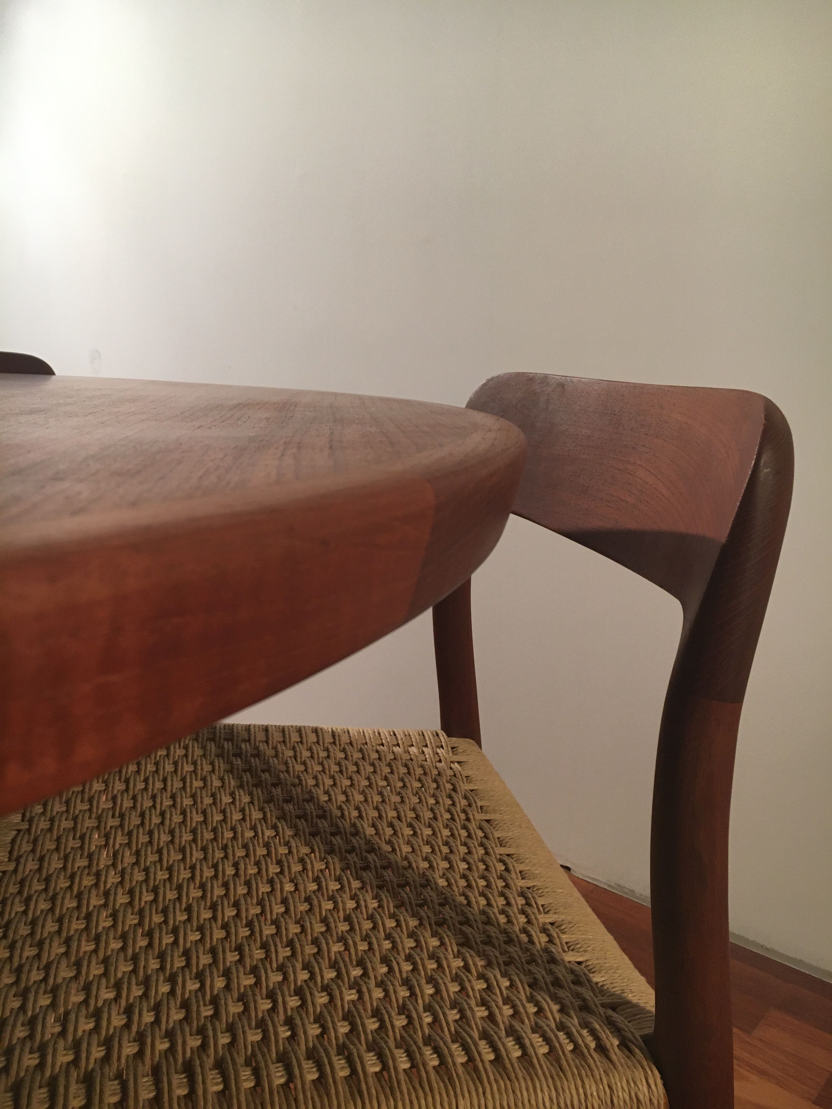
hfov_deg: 48.2
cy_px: 554
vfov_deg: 61.7
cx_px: 416
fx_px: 929
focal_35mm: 29
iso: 160
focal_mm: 4.15
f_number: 2.2
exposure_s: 1/33
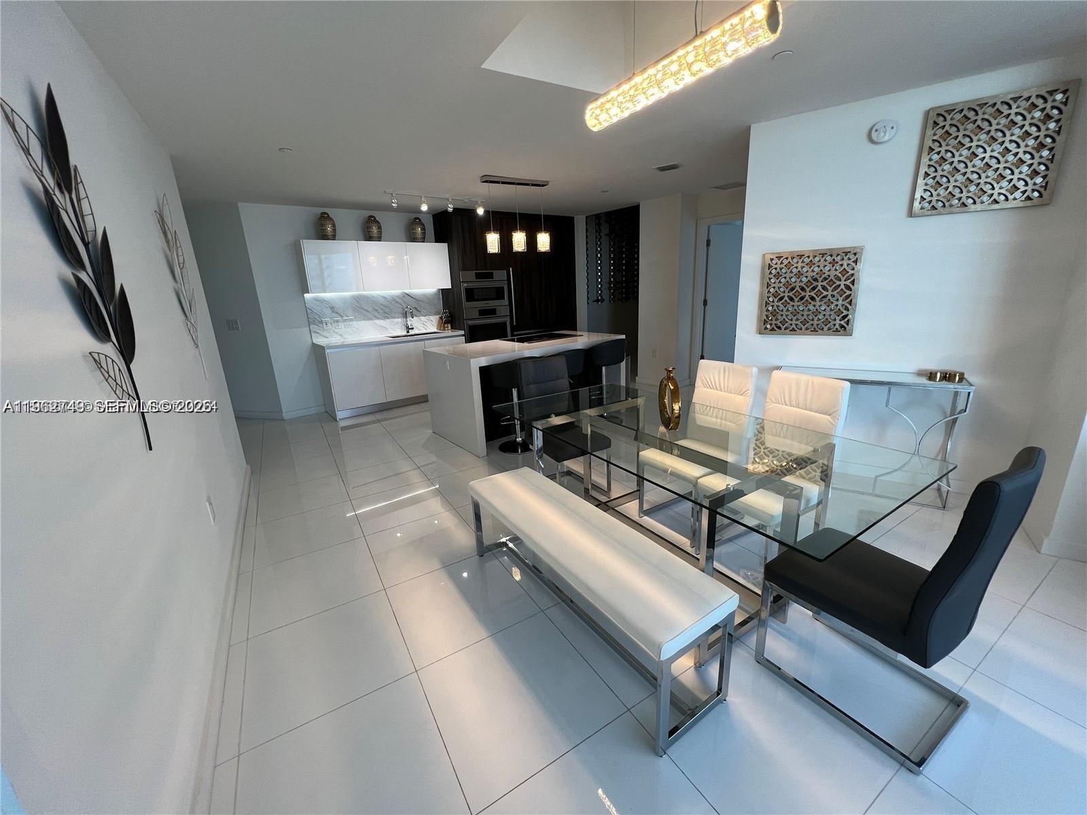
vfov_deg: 89.9
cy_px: 408
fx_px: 408
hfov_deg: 106.2
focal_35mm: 13
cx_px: 544
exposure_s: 1/120
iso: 125
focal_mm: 1.57
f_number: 1.8
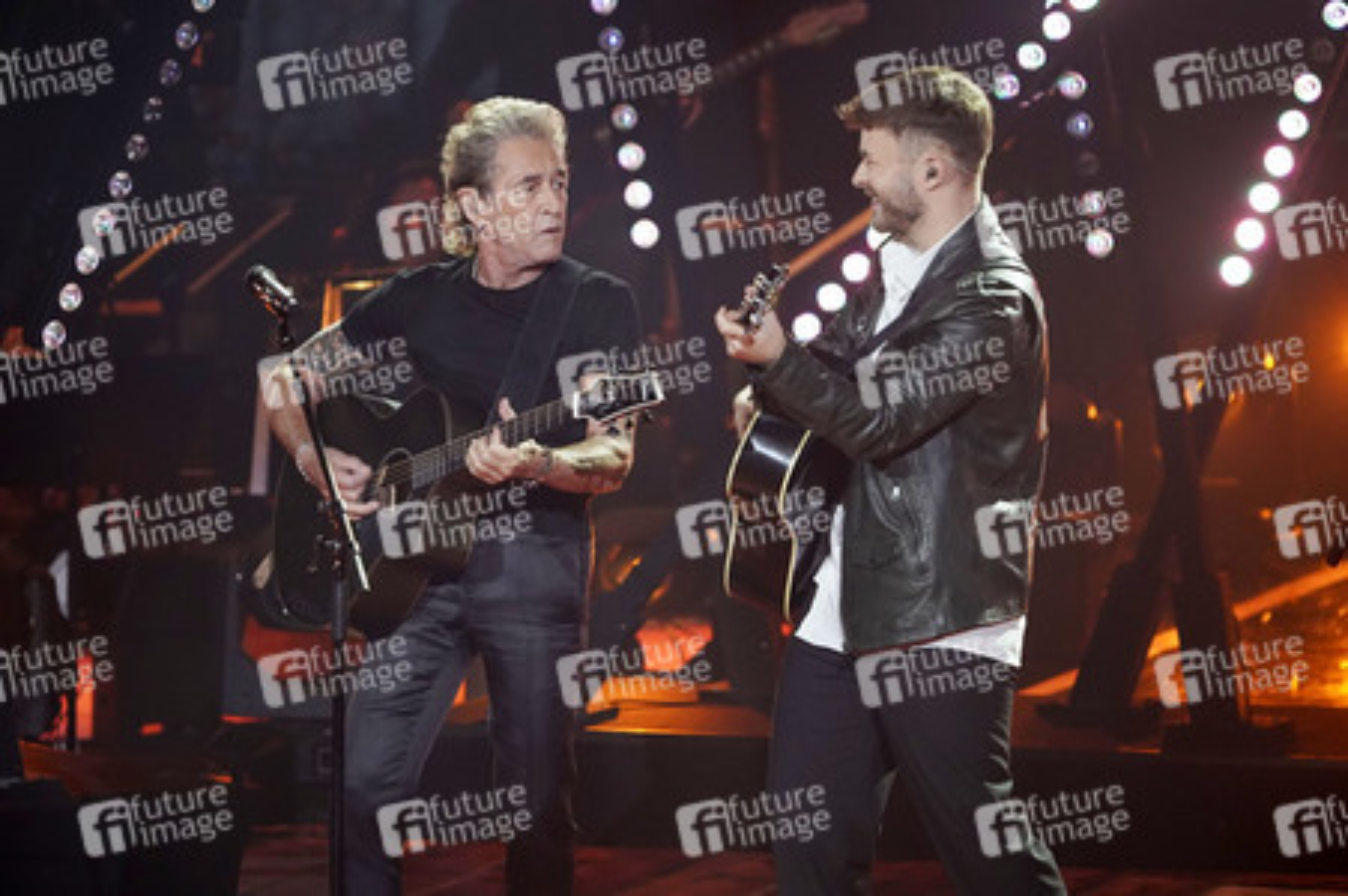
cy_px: 448
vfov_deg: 3.5
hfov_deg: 5.3
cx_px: 674
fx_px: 14517
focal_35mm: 388
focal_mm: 388
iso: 4000
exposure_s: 1/160
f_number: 6.3
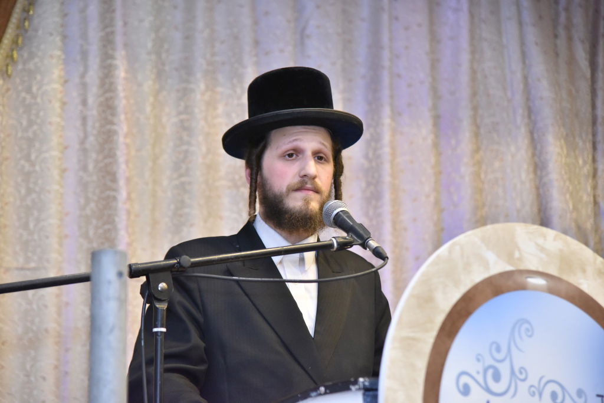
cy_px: 202
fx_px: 2013
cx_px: 302
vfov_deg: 11.4
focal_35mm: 120
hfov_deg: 17.1
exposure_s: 1/100
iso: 2500
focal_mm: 120
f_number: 4
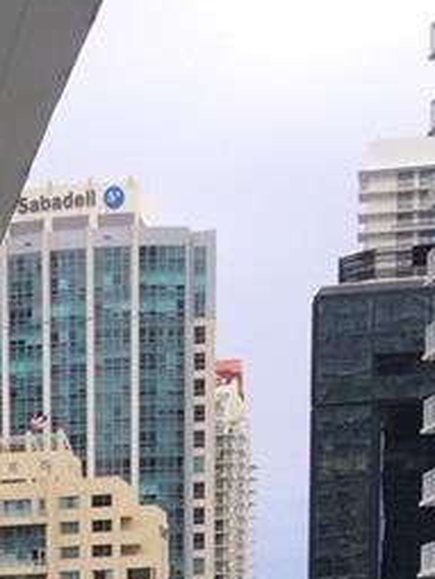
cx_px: -143
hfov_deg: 10.6
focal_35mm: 137
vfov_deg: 12.3
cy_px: 1233
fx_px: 2292
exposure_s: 1/534
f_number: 2.2
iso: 32
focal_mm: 4.15
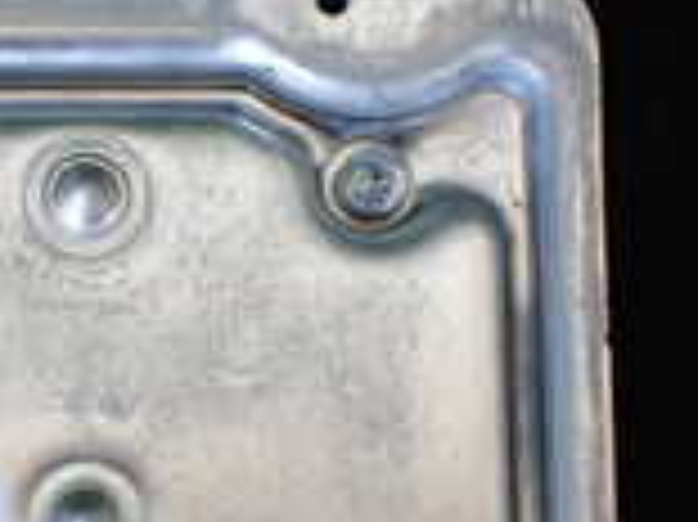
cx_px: -27
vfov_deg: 12.6
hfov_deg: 16.6
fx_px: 2337
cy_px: 536
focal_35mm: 116
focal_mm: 5.4
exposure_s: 1/125
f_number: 2.3
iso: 400
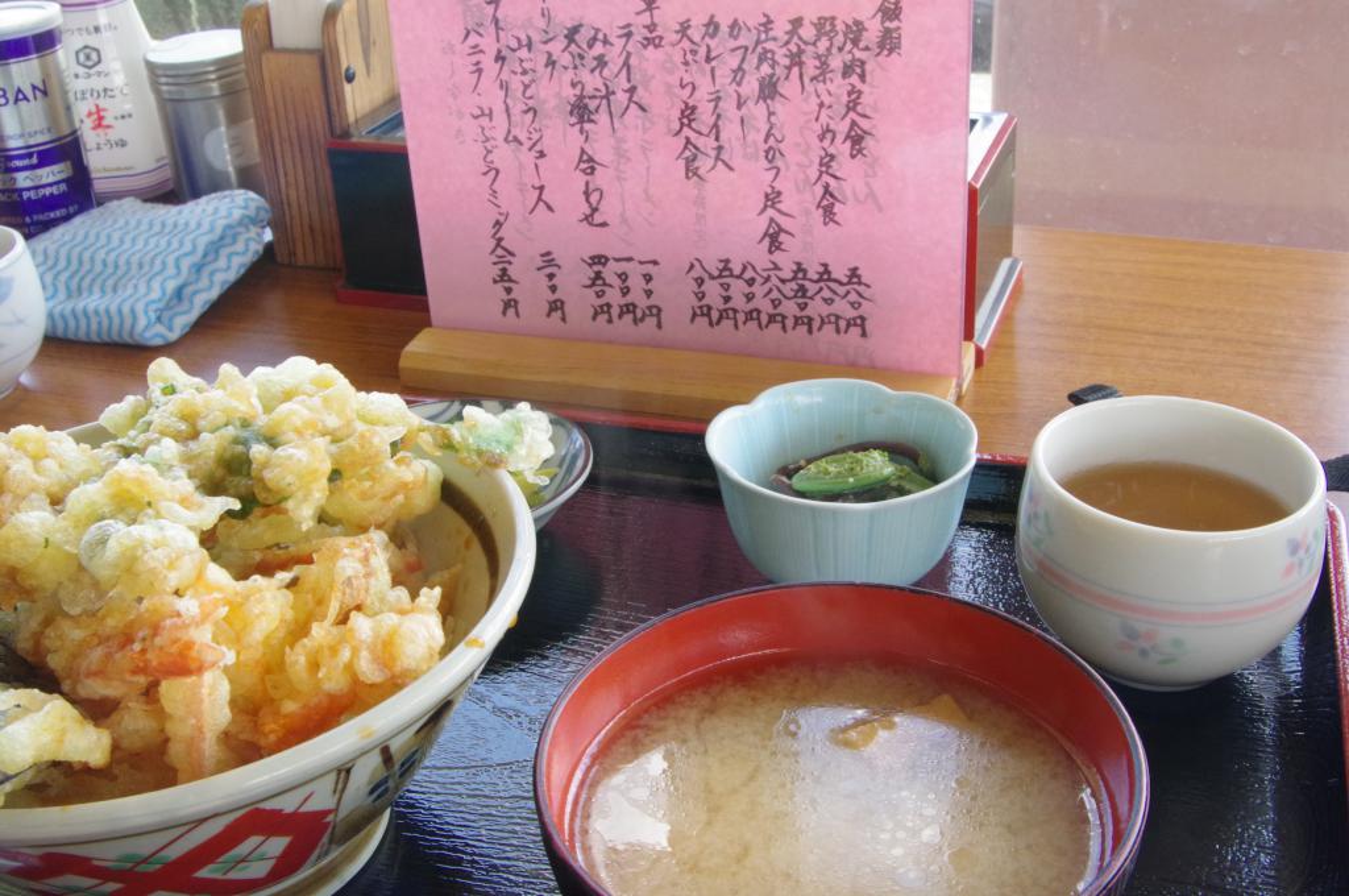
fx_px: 1572
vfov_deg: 31.8
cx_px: 674
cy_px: 448
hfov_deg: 46.5
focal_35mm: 42
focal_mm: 28
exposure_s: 1/30
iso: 2200
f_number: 22
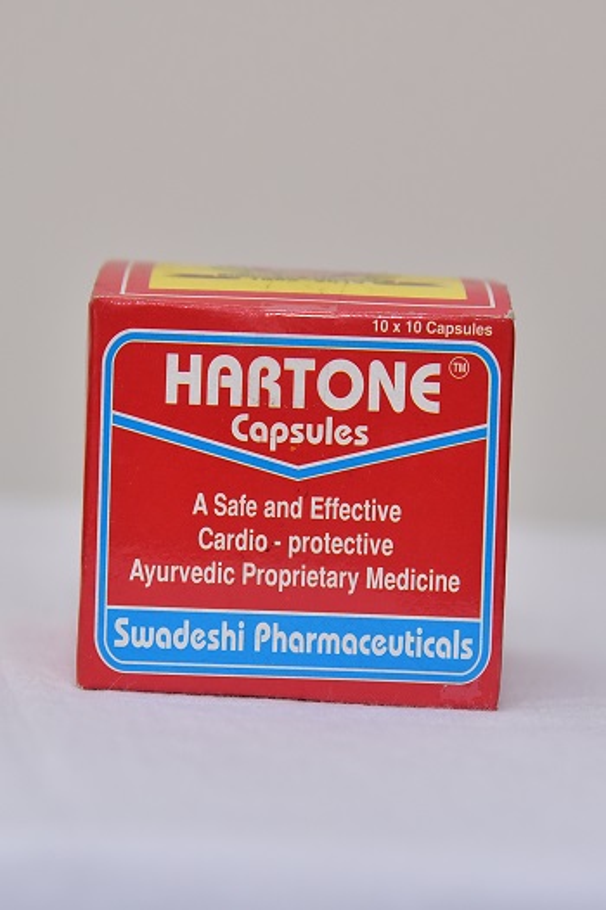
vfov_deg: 17.1
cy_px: 455
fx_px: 3034
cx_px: 303
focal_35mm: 120
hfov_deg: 11.4
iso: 1600
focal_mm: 120
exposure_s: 1/200
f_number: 5
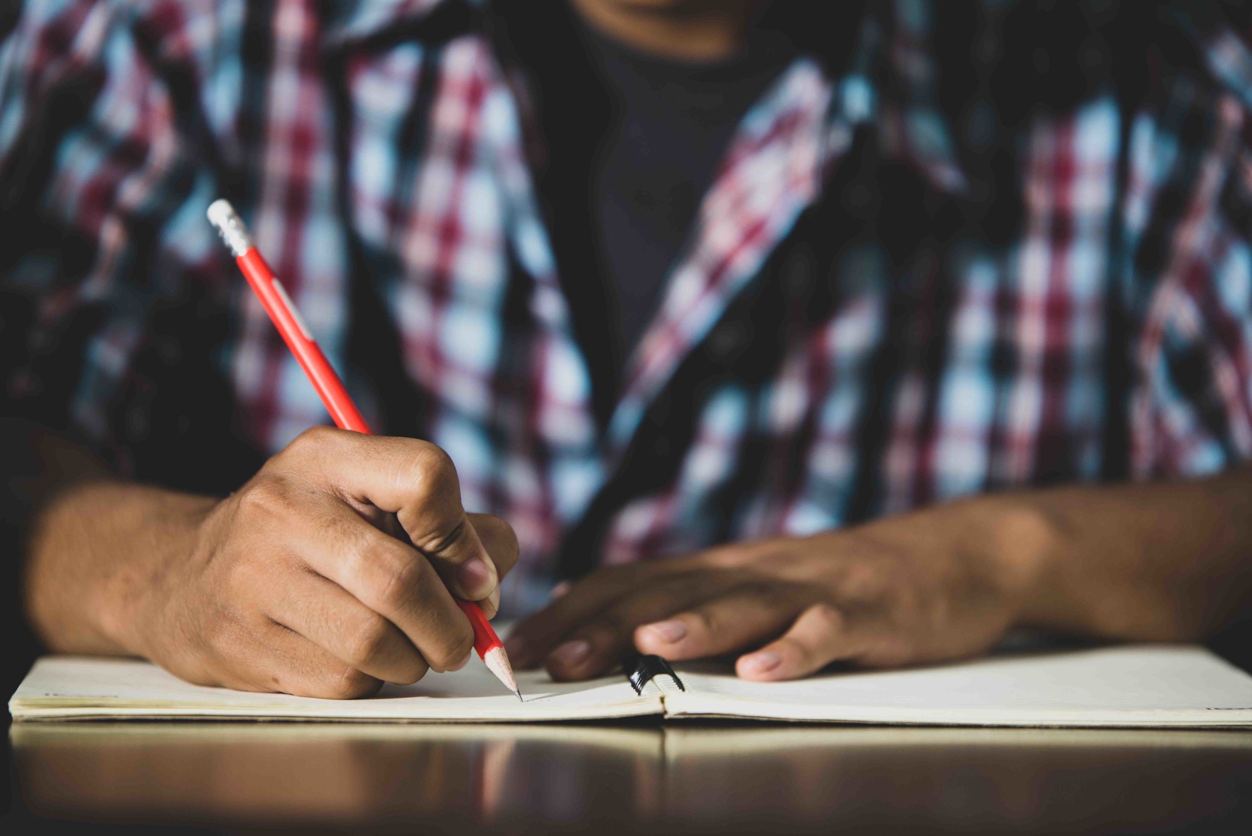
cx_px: 626
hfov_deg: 10.3
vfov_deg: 6.9
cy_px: 418
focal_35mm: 200
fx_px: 6958
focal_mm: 200
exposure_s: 1/125
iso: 400
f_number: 2.8
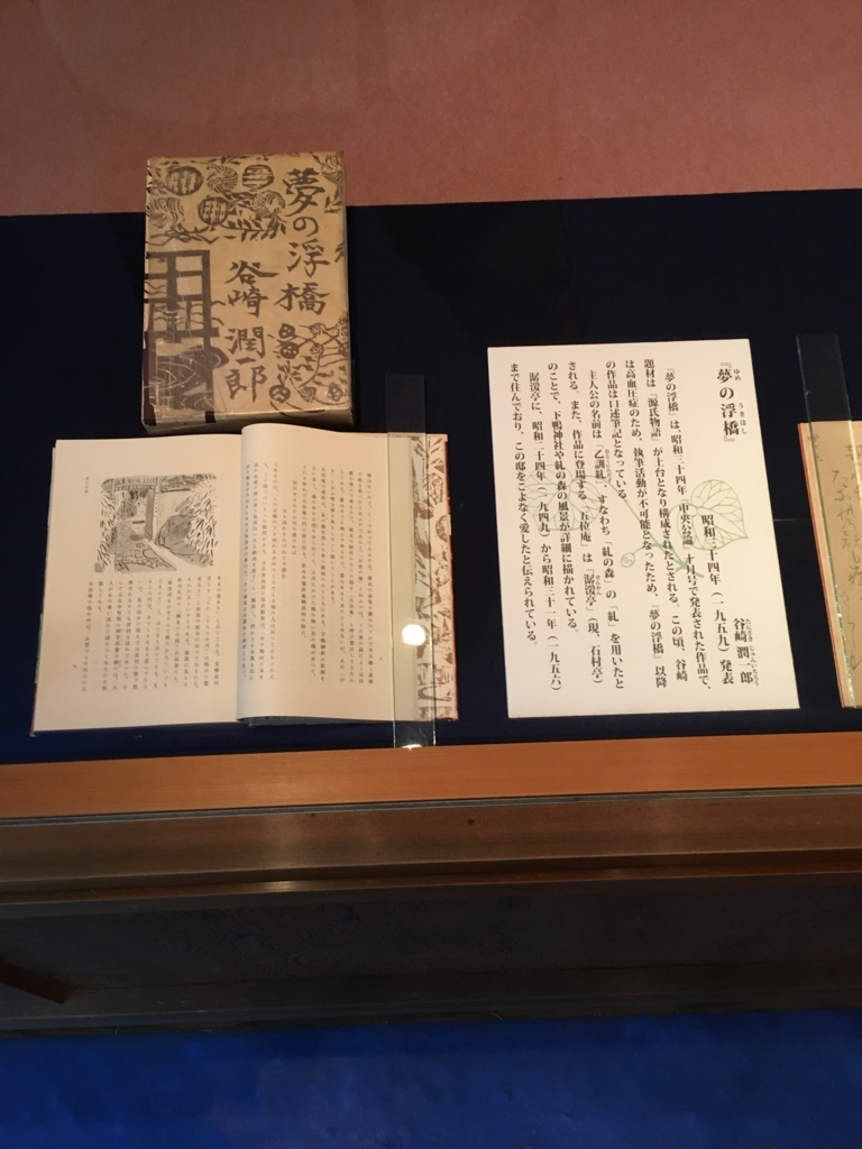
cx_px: 431
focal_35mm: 29
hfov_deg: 48.2
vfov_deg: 61.7
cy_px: 574
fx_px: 963
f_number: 2.2
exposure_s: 1/30
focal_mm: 4.15
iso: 80
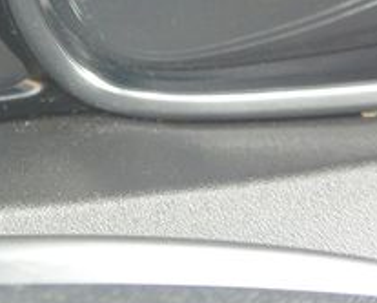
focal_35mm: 130
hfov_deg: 14.2
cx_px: -106
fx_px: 1452
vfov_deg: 11.0
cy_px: -267
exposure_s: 1/60
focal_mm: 10.7
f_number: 3.5
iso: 560
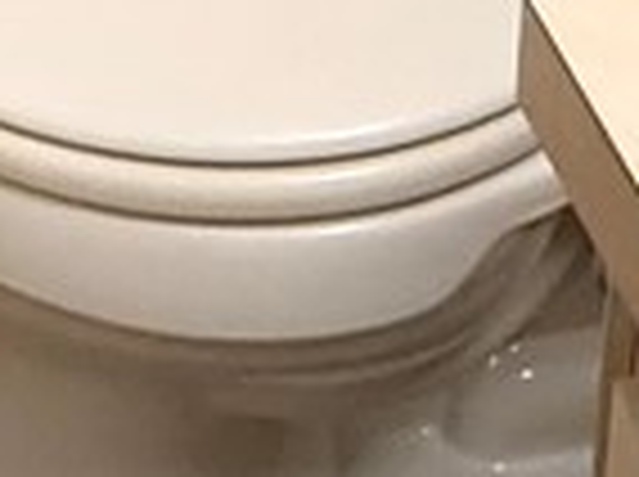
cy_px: -1130
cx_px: -76
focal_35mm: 101
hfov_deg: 18.7
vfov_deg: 9.5
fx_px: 1861
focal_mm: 2.22
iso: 320
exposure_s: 1/60
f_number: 2.2
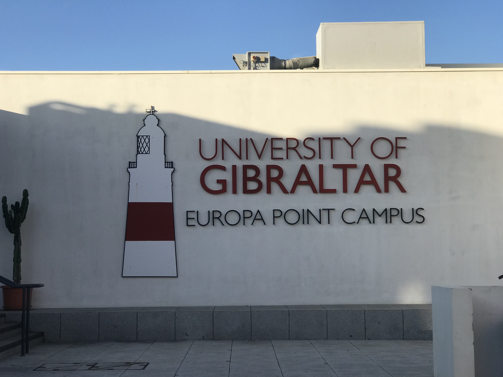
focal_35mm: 57
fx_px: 828
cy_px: 188
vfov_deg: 25.7
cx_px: 252
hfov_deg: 33.8
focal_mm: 6.6
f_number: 2.8
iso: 20
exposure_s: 1/694
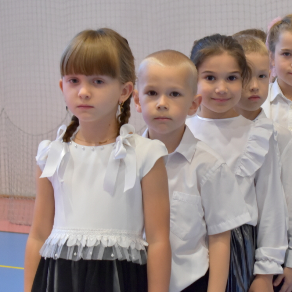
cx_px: 220
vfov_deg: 20.0
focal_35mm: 87
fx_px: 827
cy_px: 147
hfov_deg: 19.9
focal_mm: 45
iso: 1100
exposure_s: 1/60
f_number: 5
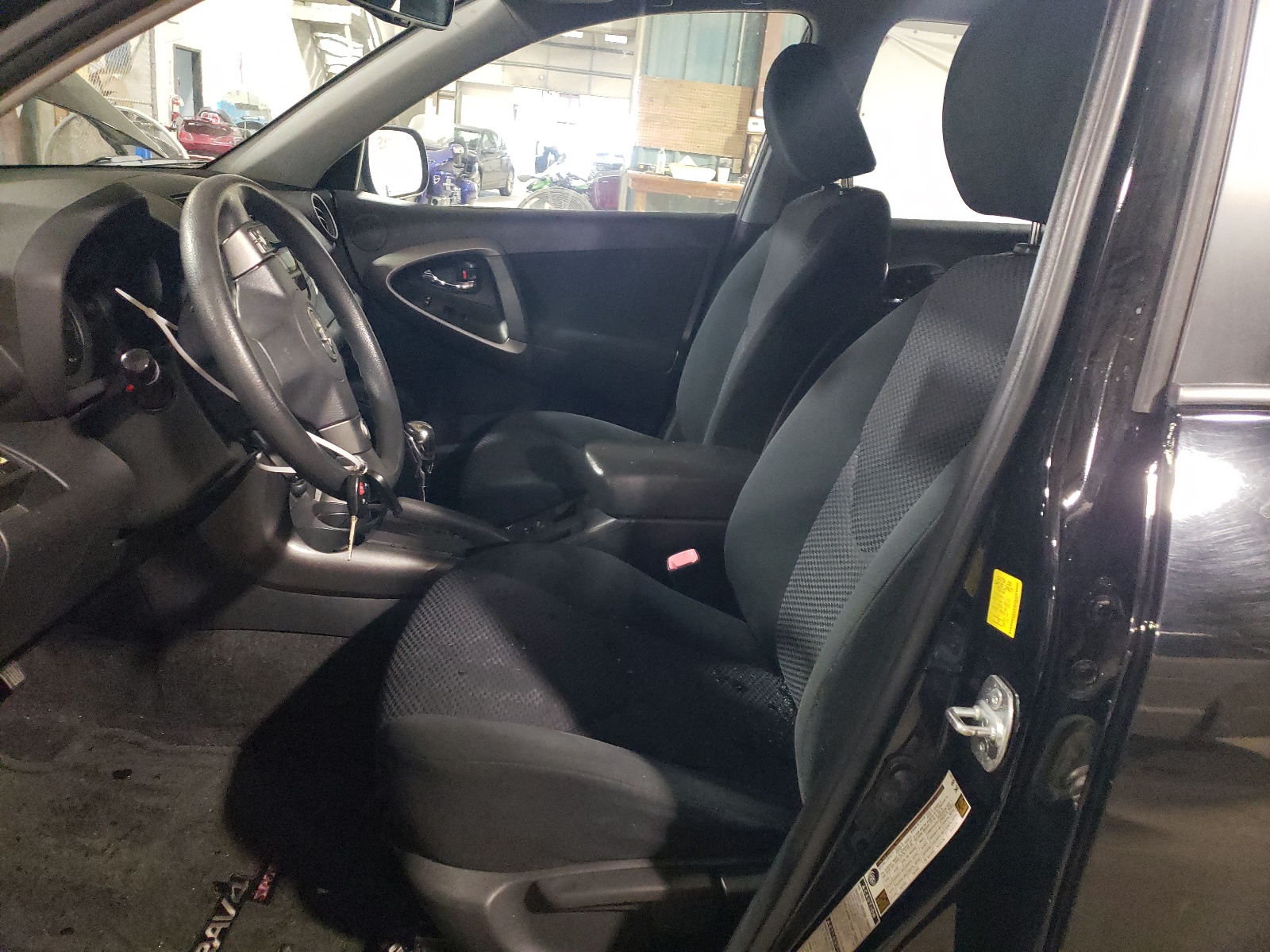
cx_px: 635
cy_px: 476
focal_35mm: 26
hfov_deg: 67.3
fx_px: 954
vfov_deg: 53.1
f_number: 1.5
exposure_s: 1/24
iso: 680
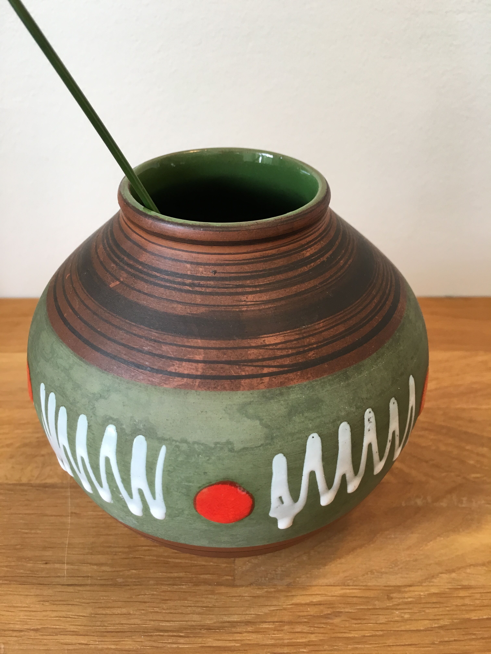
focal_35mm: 29
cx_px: 246
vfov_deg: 61.7
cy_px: 327
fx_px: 548
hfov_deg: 48.2
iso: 50
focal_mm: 4.15
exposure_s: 1/33
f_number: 2.2
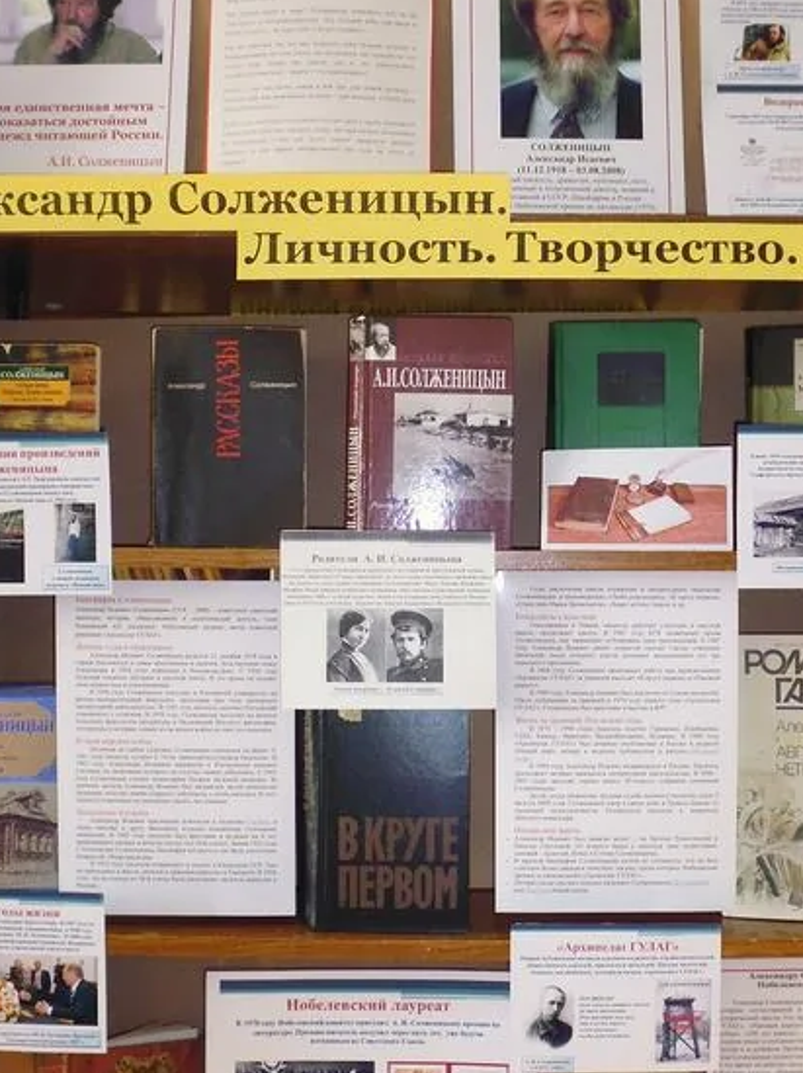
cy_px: 573
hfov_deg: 29.6
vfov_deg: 38.9
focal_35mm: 49
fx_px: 1517
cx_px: 444
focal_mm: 6.3
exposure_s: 1/60
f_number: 3.3
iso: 400
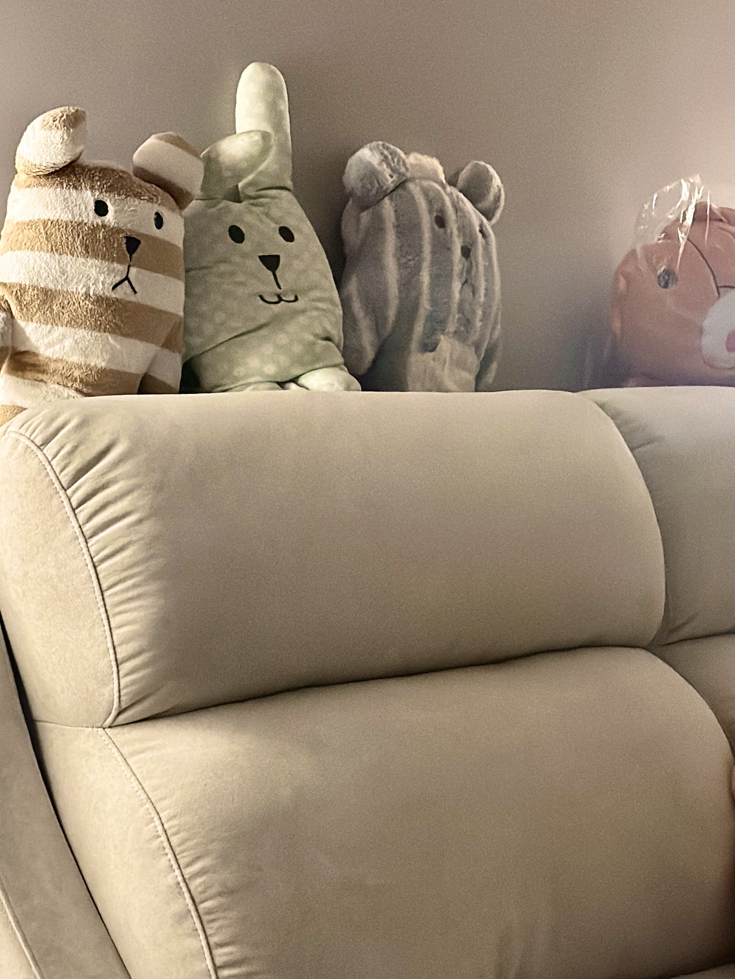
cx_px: 261
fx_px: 2547
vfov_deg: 21.7
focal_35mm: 90
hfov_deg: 16.4
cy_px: 589
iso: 500
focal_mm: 6.86
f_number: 1.78
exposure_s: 1/40
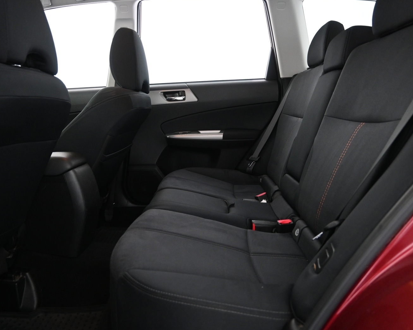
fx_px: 362
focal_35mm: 30
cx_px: 195
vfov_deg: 49.1
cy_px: 165
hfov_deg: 59.4
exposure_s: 1/25
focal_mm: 17
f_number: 3.5
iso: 1400
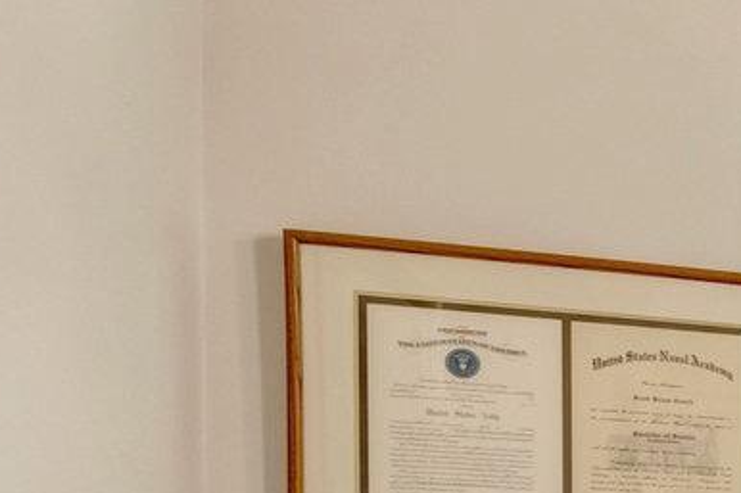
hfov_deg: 15.3
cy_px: 741
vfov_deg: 14.9
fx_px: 1749
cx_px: 1720
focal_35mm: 85
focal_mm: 16
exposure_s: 1/40
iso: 1250
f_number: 8
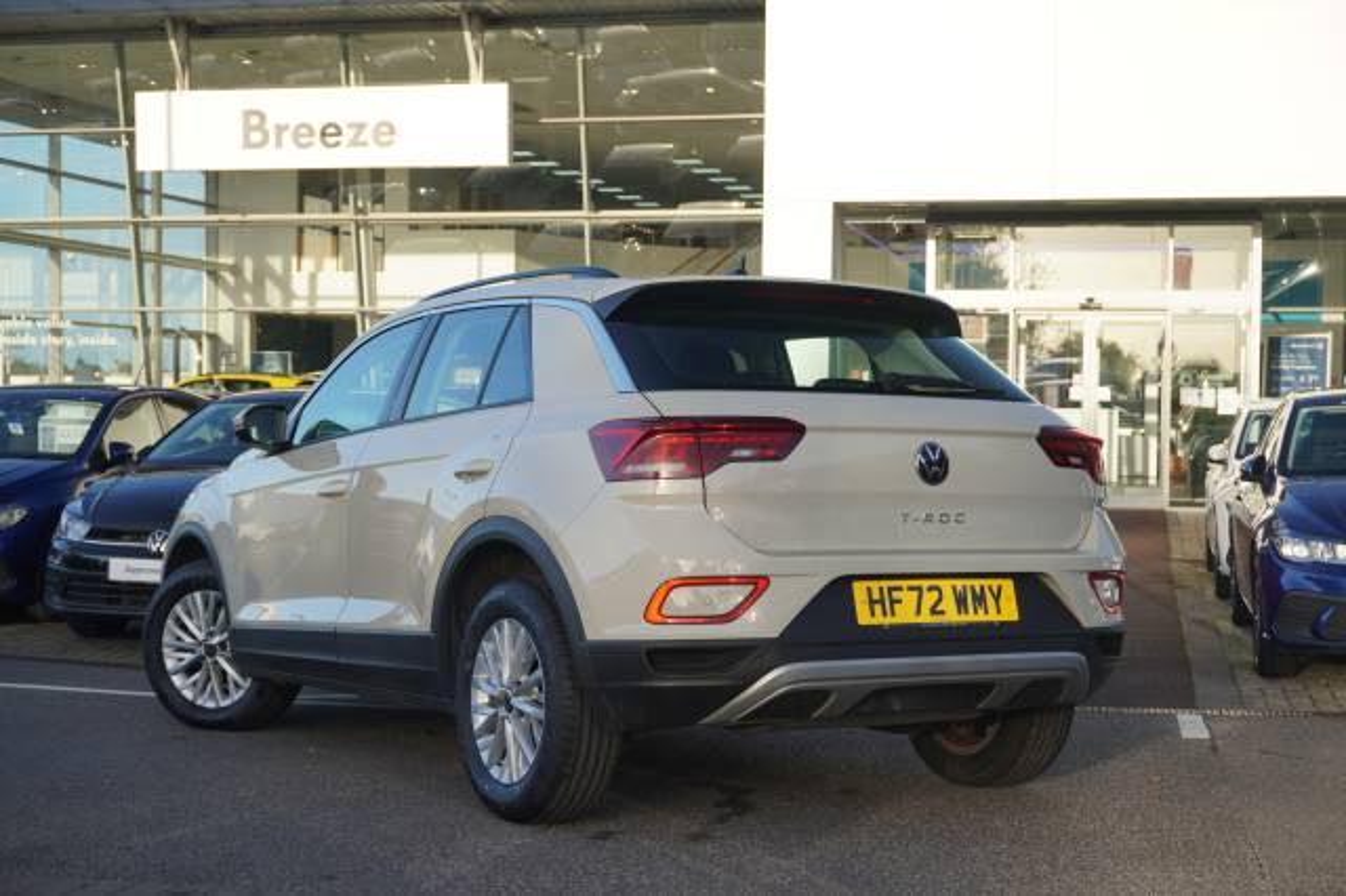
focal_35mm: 54
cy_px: 448
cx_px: 673
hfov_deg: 36.9
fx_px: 2018
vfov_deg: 25.0
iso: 100
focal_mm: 36
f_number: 6.3
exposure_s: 1/100
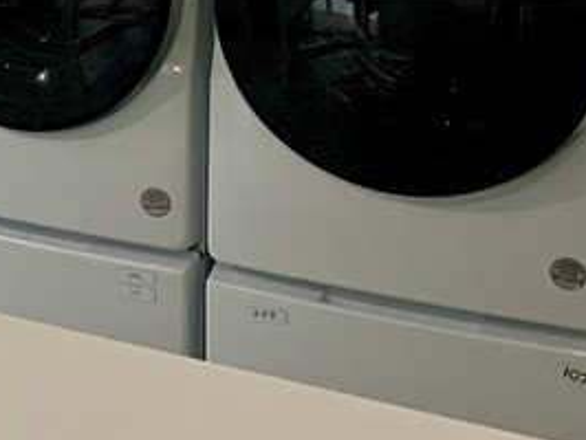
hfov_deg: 16.6
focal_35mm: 100
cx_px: -449
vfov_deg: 14.4
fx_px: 1694
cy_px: -81
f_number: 1.8
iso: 100
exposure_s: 1/67
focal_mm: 4.25
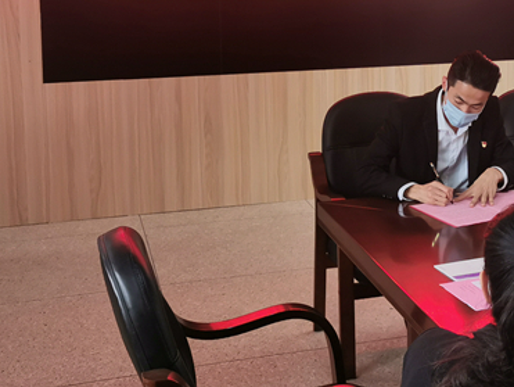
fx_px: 1040
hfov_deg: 27.1
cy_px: 57
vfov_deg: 20.7
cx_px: 420
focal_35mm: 70
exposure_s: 1/100
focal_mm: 5.56
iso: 100
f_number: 1.6
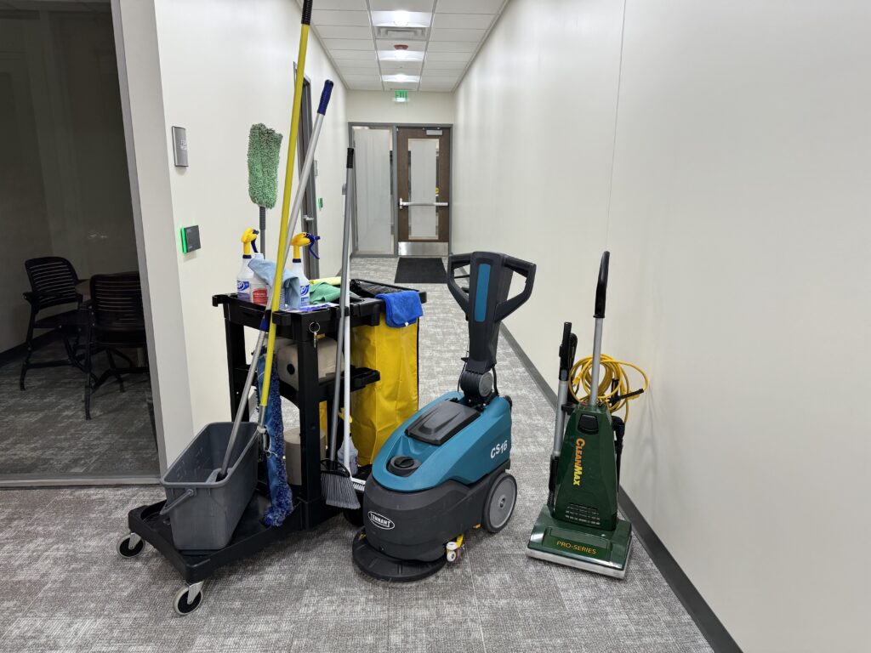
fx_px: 604
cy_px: 326
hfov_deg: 71.6
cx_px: 436
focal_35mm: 24
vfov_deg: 56.8
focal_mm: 6.86
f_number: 1.78
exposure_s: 1/120
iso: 100
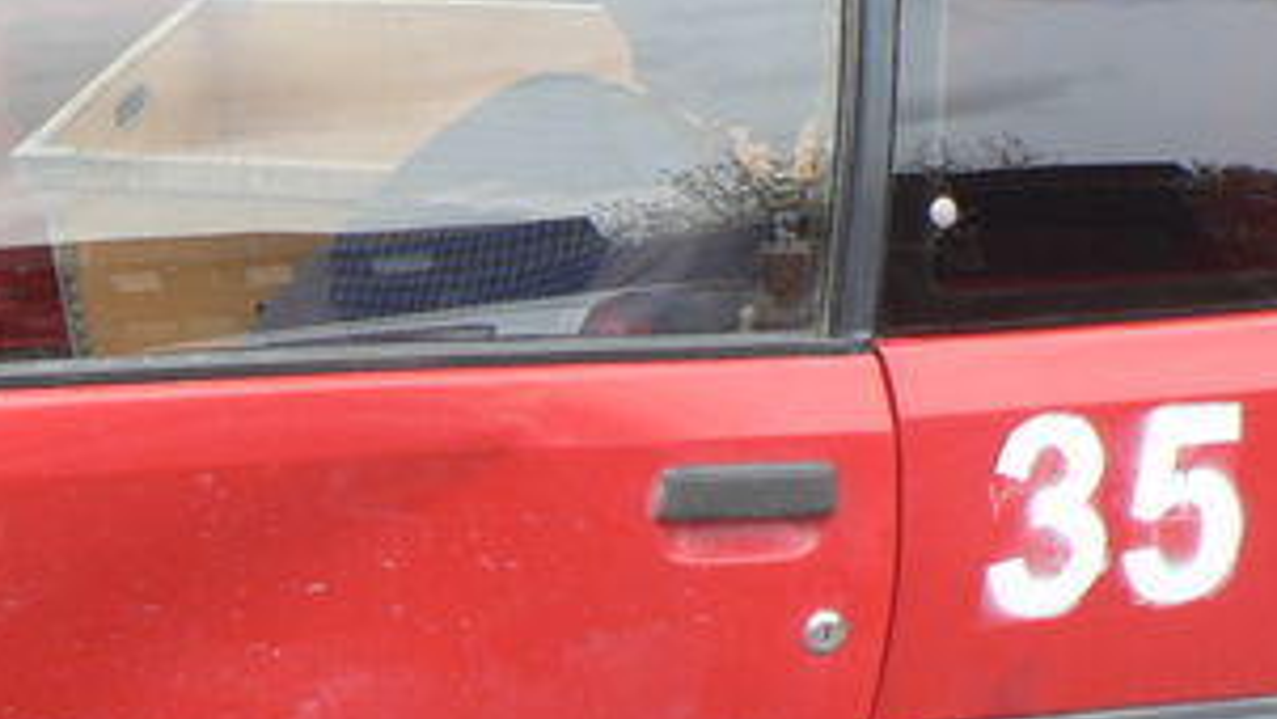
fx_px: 2811
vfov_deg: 14.5
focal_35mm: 83
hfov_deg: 24.8
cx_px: 110
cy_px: 605
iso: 80
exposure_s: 1/100
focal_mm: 6
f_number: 3.6
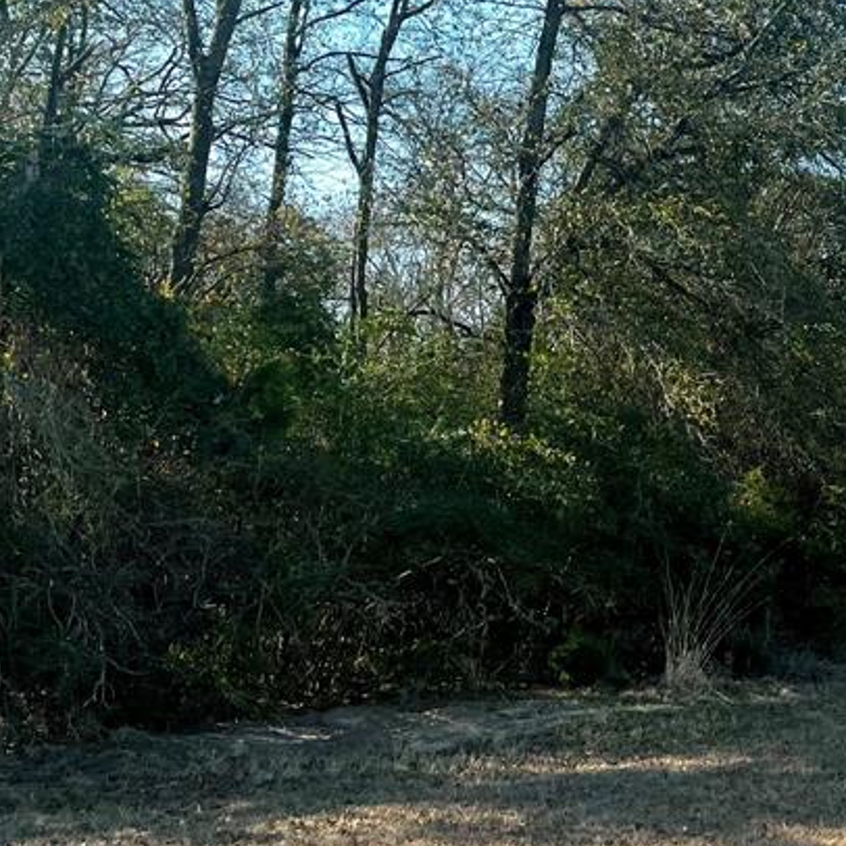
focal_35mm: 58
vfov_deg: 29.5
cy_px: 406
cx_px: 1050
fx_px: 1604
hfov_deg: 26.0
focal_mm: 5.1
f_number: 1.6
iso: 50
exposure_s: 1/1600
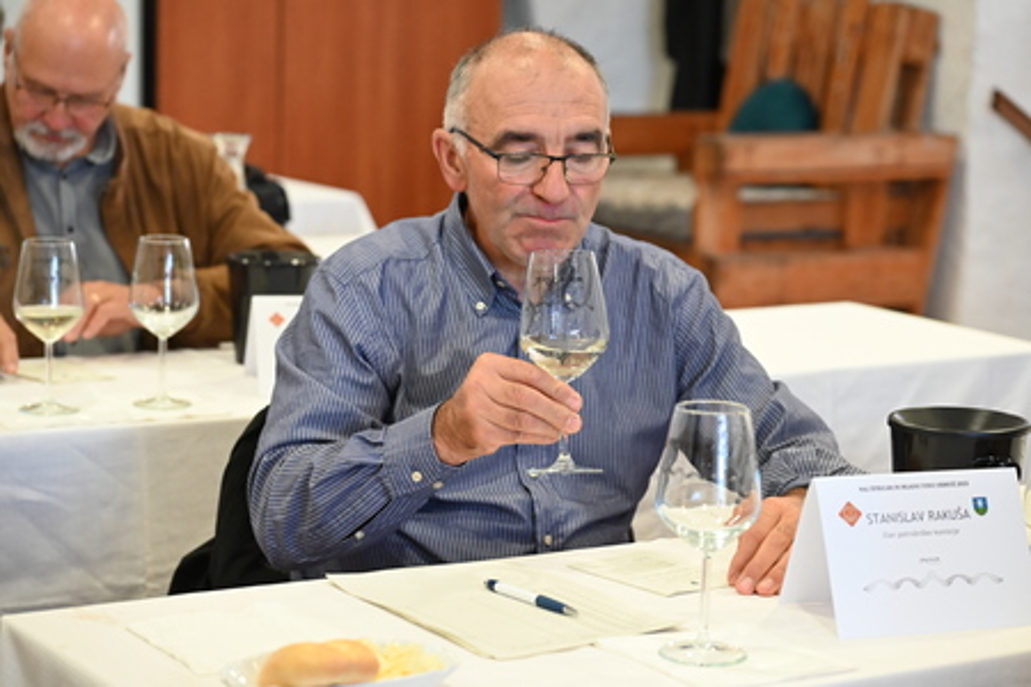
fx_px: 2348
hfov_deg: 24.8
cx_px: 516
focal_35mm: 82
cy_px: 344
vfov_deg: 16.7
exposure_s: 1/80
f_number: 4
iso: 3200
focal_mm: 82
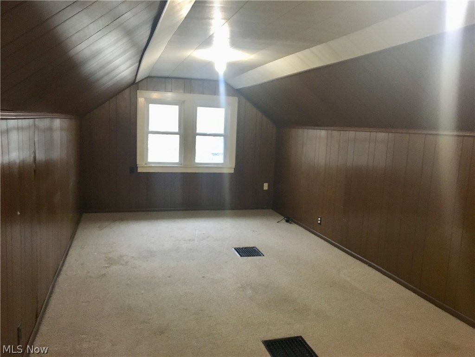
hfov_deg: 61.7
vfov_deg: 48.2
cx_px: 238
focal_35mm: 29
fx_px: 398
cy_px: 178
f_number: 2.2
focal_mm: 4.15
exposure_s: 1/15
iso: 200
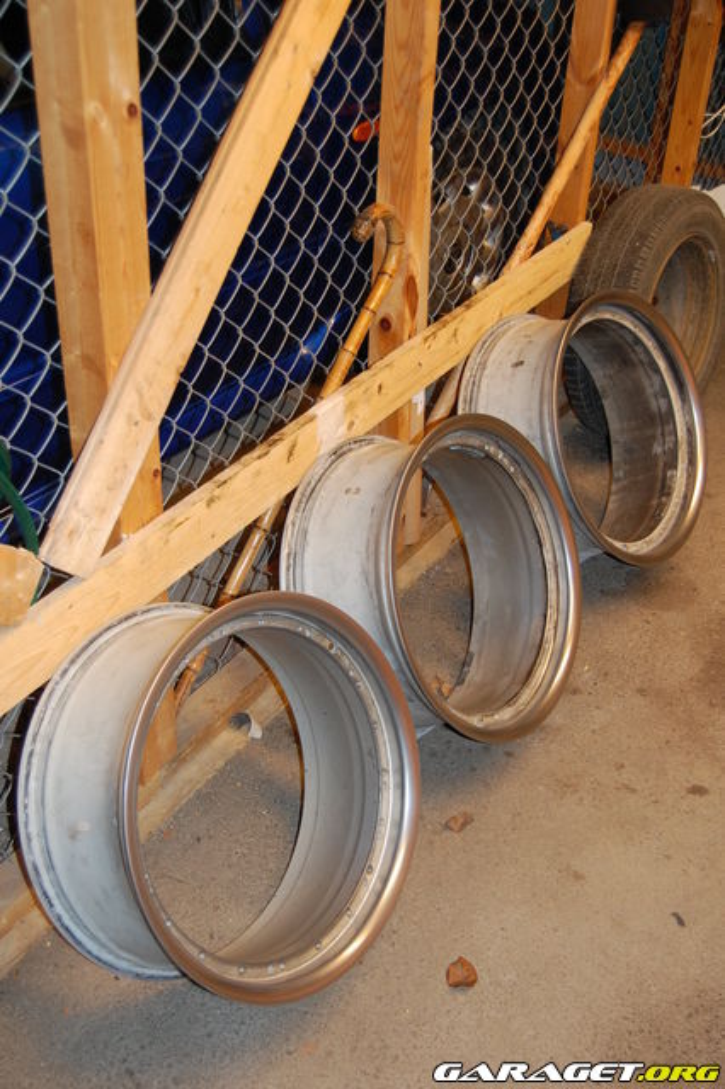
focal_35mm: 39
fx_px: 1179
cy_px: 544
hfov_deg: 34.2
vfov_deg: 49.6
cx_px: 362
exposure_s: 1/60
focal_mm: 26
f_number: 4.2
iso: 400
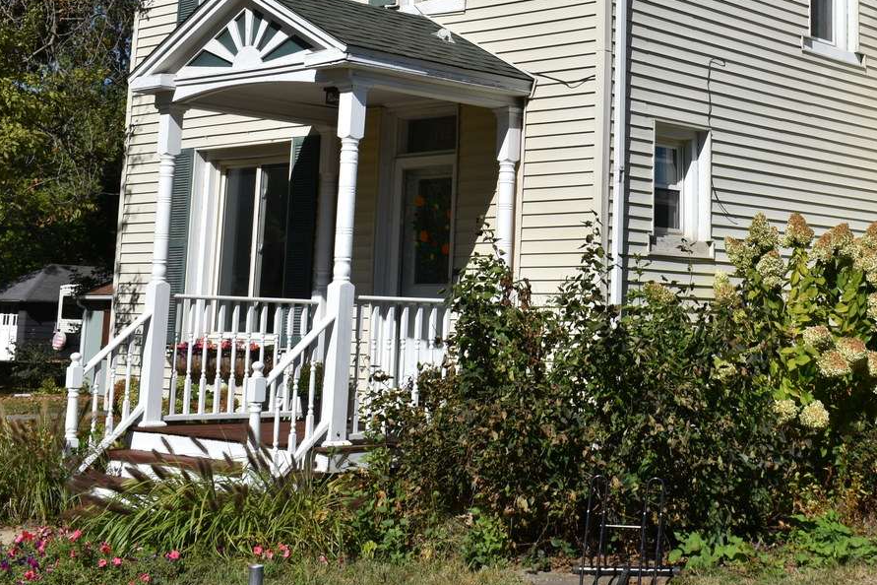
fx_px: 1462
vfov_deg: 22.2
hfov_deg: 32.6
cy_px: 81
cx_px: 683
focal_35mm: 60
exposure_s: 1/320
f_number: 9
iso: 100
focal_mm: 22
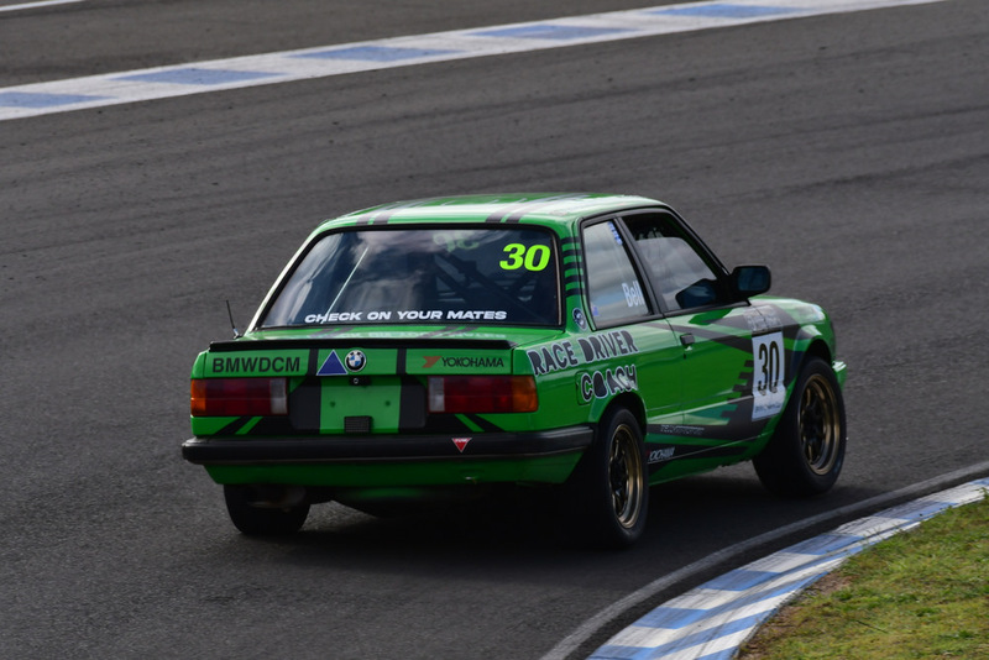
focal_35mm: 660
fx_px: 18137
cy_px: 330
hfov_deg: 3.1
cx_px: 494
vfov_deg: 2.1
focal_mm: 440
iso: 400
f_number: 9
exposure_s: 1/640
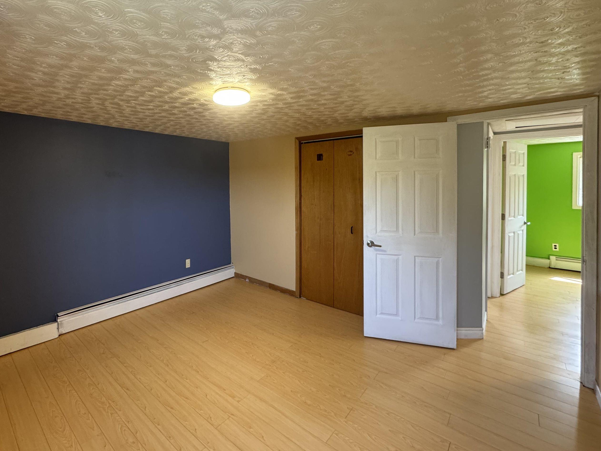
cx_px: 240
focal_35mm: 17
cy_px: 189
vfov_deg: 74.2
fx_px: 295
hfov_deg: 89.8
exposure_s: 1/60
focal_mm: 2.22
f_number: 2.2
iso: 320
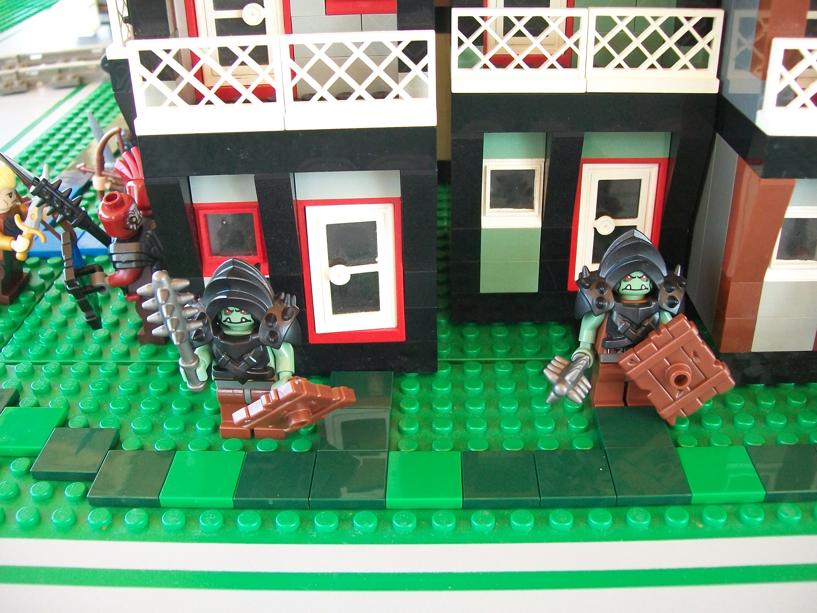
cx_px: 408
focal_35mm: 36
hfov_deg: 51.4
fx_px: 850
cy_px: 306
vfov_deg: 39.7
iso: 160
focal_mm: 6
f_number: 2.7
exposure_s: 1/50
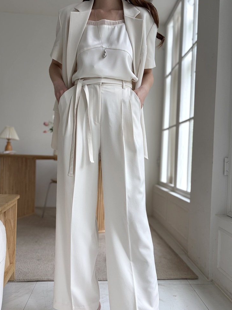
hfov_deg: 51.3
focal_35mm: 27
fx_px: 241
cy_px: 157
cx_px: 114
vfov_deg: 65.3
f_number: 1.6
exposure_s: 1/156
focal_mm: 5.96
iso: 32
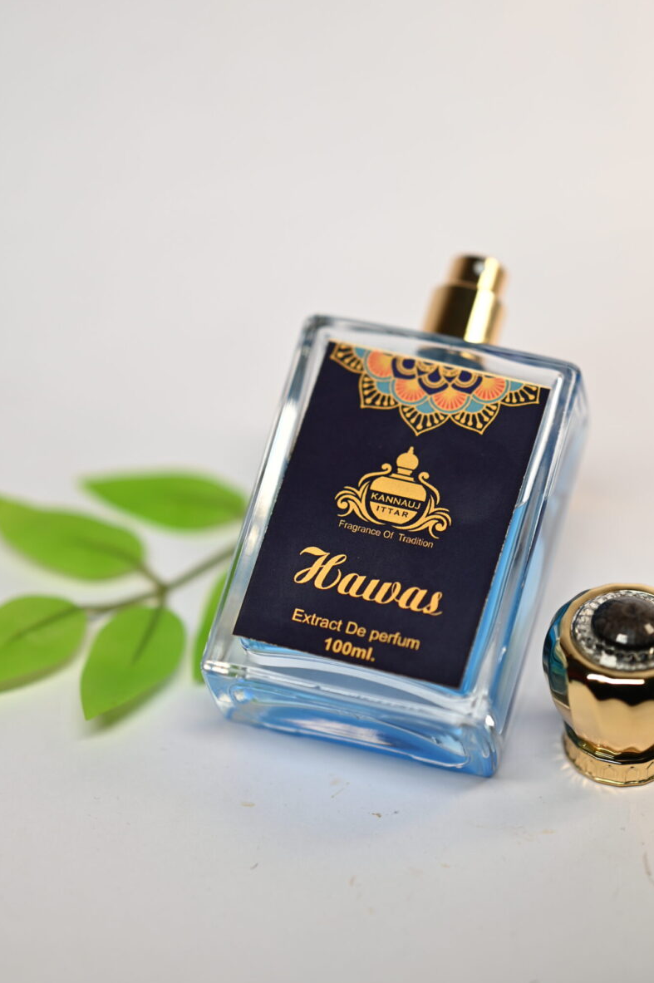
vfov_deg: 18.9
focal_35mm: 108
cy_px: 476
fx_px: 2947
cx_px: 373
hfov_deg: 12.7
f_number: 1.8
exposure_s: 1/500
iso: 100
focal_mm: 85
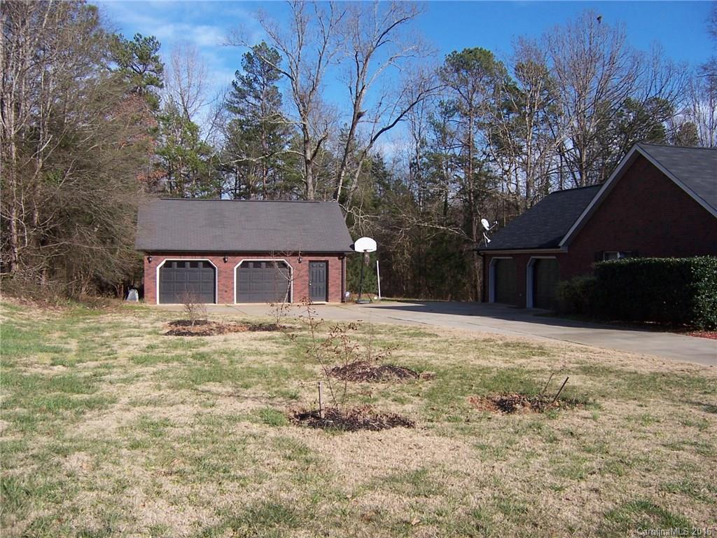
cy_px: 269
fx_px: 684
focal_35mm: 33
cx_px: 358
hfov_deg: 55.4
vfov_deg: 42.9
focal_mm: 5.5
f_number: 3.4
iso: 80
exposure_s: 1/750
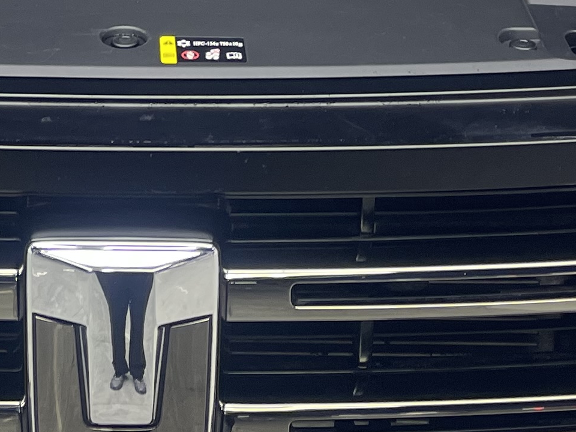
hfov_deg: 18.6
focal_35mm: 105
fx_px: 1747
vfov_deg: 12.3
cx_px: 128
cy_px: -458
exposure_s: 1/121
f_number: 1.6
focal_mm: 5.1
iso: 64
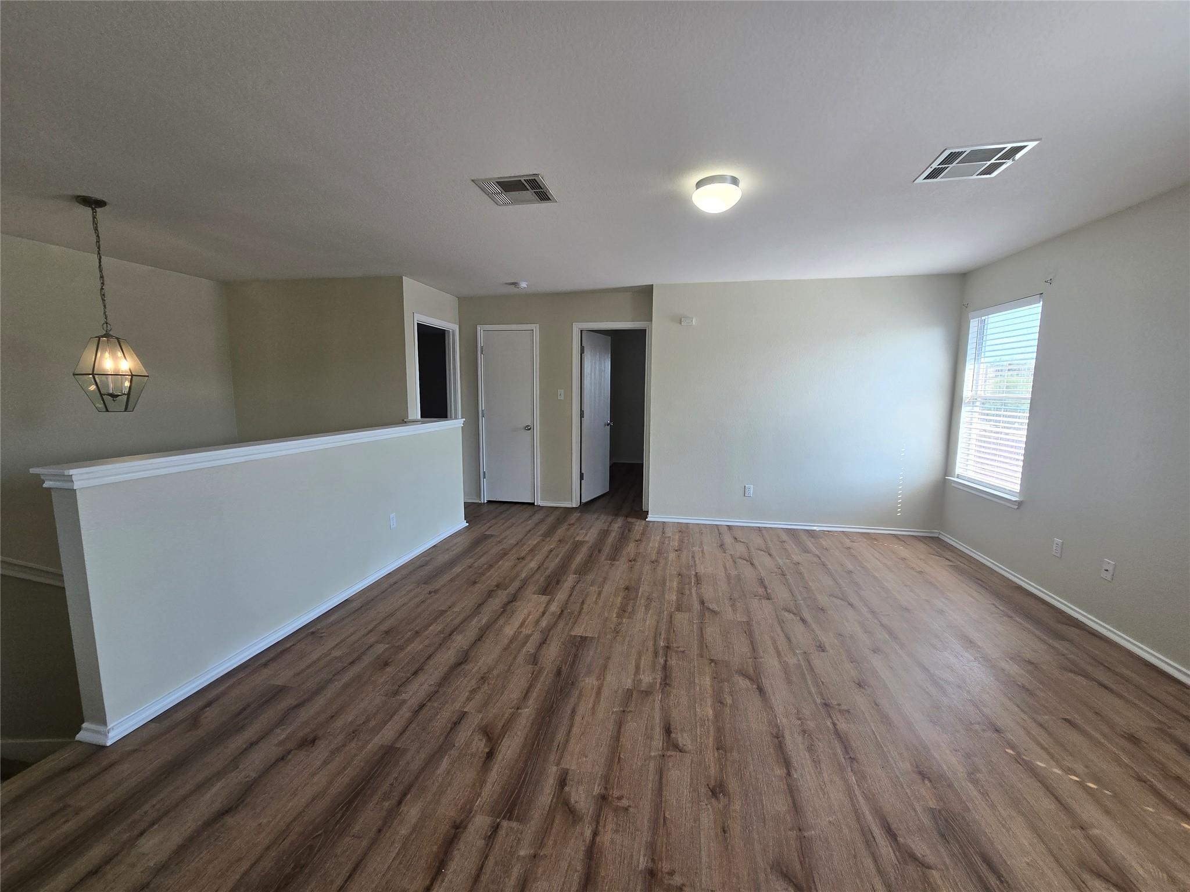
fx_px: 447
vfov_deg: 89.9
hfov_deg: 106.2
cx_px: 595
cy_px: 446
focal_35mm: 13
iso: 64
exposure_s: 1/120
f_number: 2.2
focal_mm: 2.2
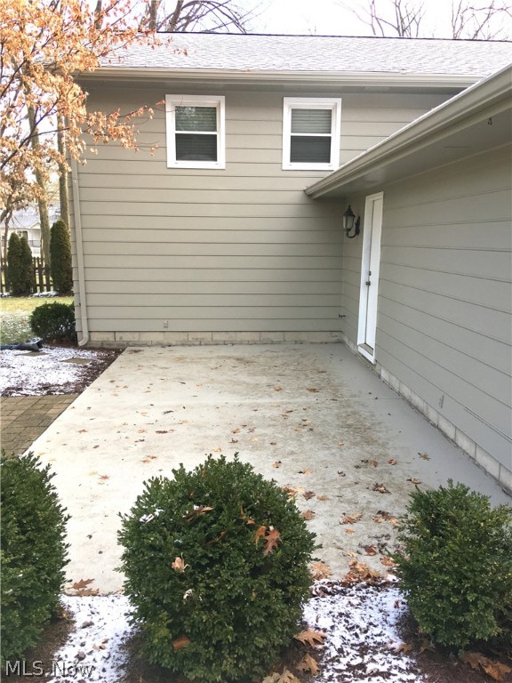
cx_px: 256
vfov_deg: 61.7
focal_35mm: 29
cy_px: 342
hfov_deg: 48.2
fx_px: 572
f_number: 2.2
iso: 40
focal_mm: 4.15
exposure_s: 1/120
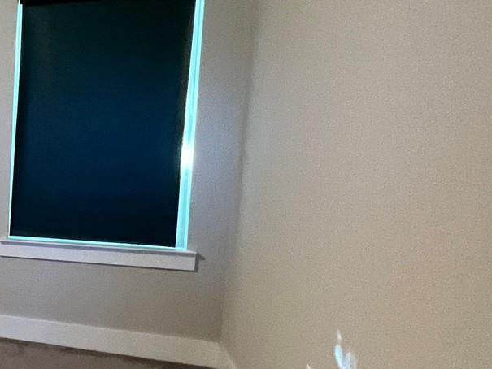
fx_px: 625
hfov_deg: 25.3
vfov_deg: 32.8
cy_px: 209
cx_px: -319
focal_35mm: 44
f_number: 1.8
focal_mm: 1.57
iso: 320
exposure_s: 1/60
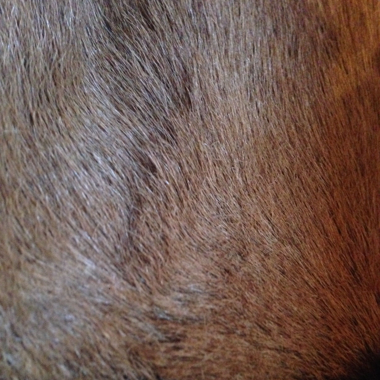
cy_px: 252
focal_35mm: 39
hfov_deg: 42.8
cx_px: 190
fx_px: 484
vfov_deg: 42.3
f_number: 2.4
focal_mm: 4.12
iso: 800
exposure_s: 1/15
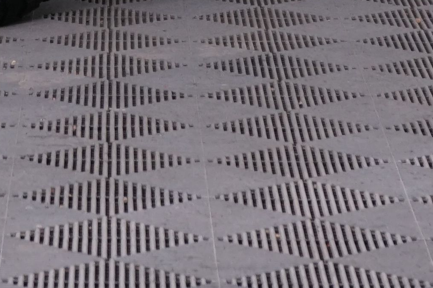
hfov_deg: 6.5
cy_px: -466
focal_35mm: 318
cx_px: -16
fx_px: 3824
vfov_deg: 4.2
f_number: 5.6
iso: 800
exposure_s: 1/50
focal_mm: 54
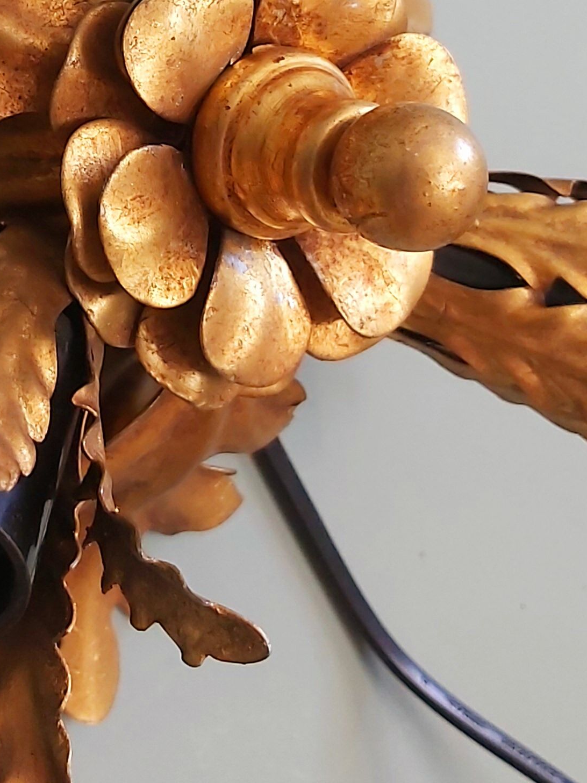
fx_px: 1628
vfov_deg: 26.3
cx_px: 93
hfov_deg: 20.2
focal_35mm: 72
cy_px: 103
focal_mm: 3.92
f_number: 1.7
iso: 160
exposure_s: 1/50
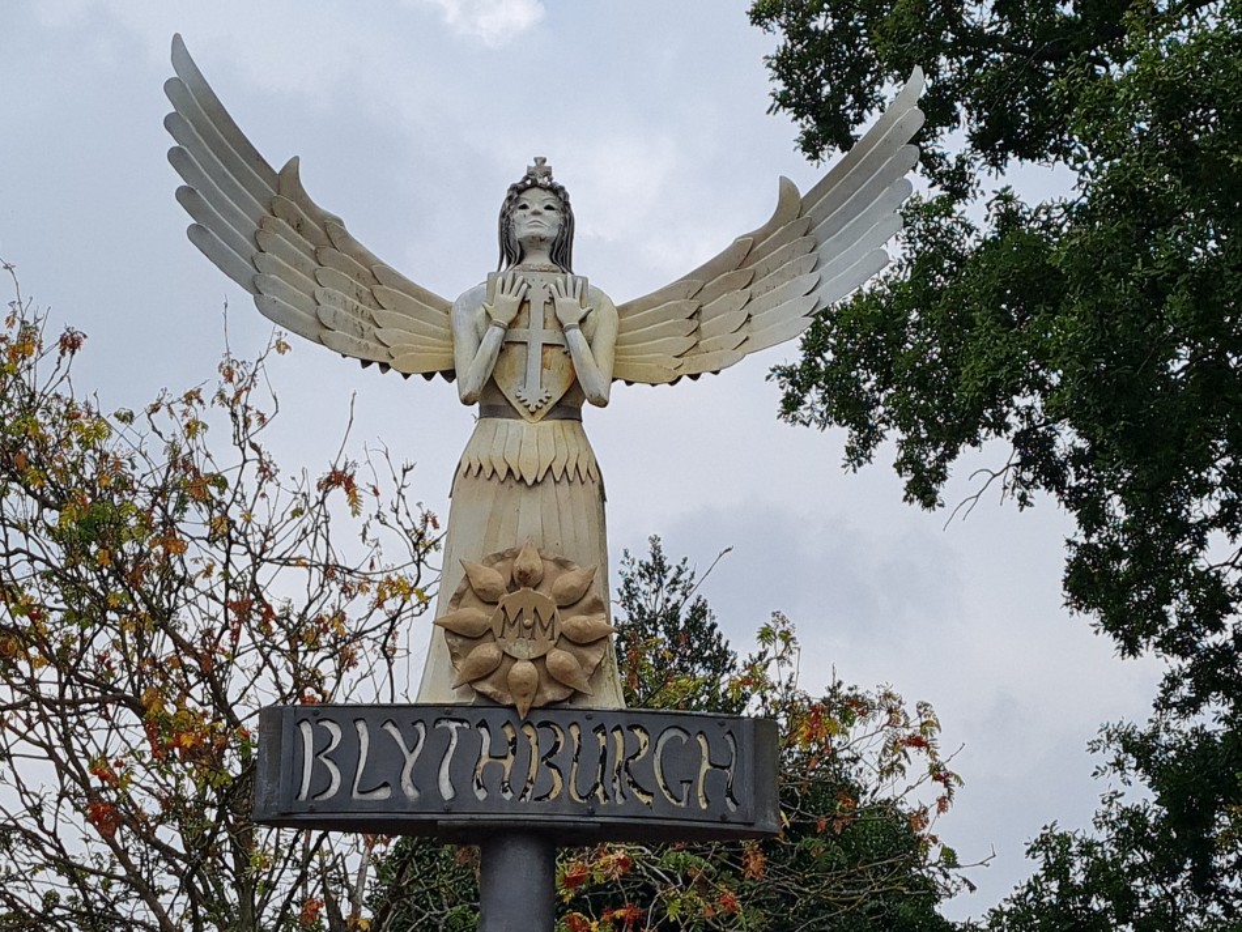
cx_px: 621
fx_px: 933
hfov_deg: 67.3
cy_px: 466
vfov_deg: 53.1
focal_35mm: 26
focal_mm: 5.4
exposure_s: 1/2445
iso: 50
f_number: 1.8
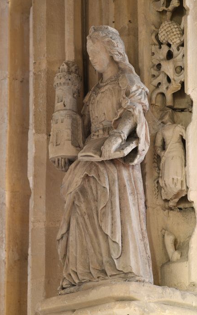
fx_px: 1589
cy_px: 158
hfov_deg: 7.1
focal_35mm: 185
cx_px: 101
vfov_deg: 11.3
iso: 64
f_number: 10
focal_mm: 180
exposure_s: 1.3
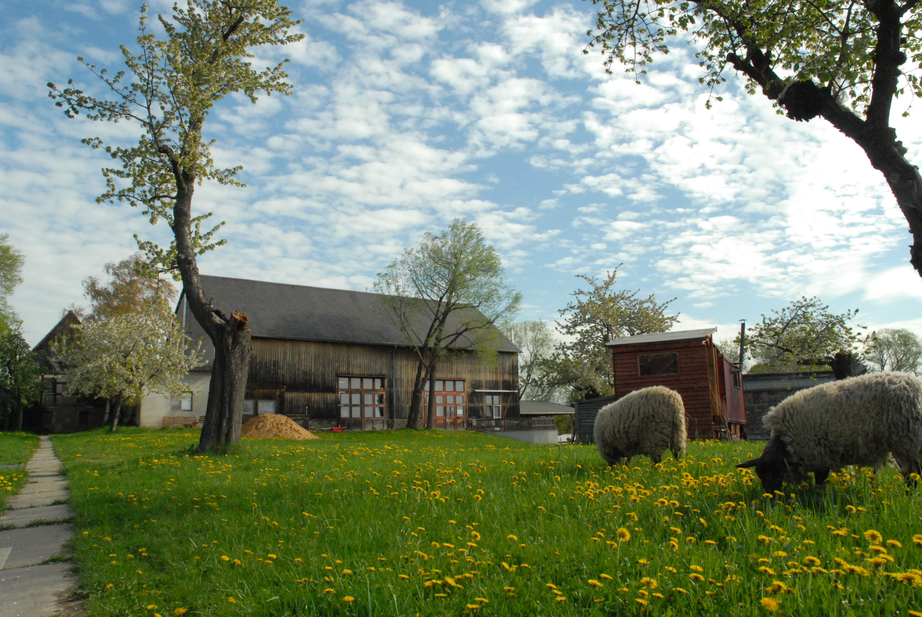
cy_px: 308
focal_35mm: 36
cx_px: 461
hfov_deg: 53.1
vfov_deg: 37.0
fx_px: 923
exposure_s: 1/500
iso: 1000
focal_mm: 24
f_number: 11
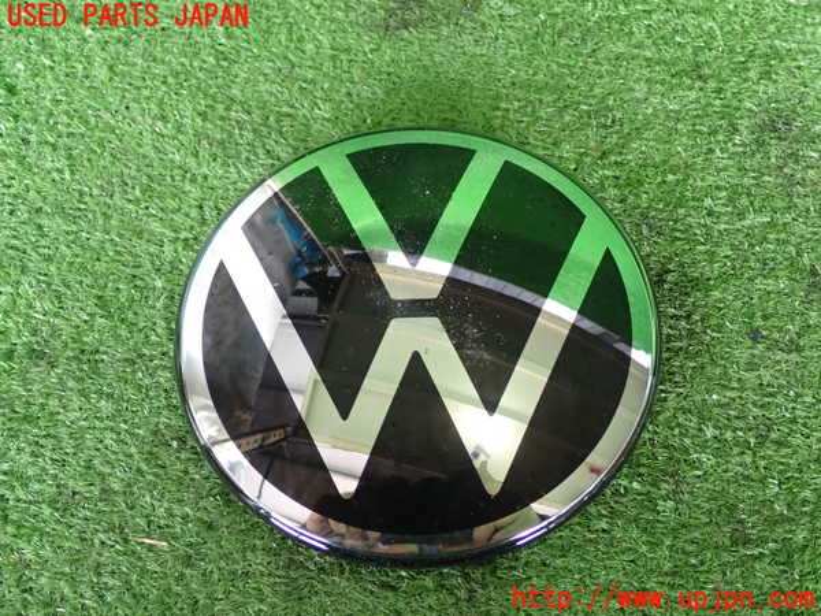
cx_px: 410
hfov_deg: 42.9
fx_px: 1044
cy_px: 308
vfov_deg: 32.9
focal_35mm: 44
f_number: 2.9
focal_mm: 7.84
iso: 200
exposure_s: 1/40
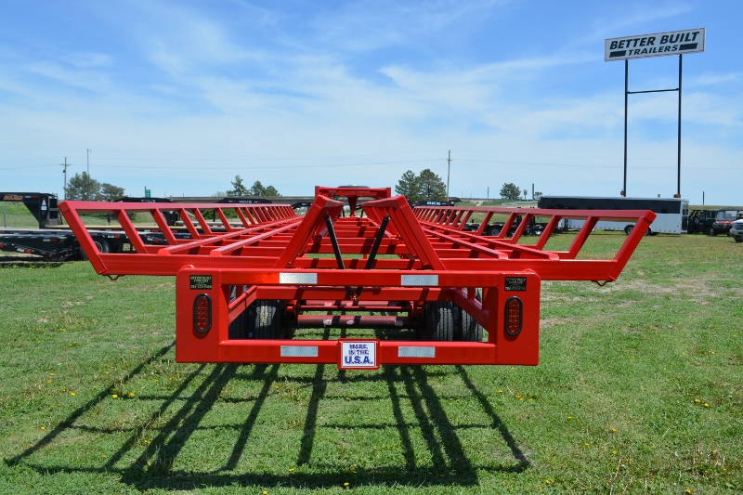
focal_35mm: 33
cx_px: 372
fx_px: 681
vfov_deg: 40.0
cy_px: 248
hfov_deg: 57.2
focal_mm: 22
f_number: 8
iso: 100
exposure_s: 1/250
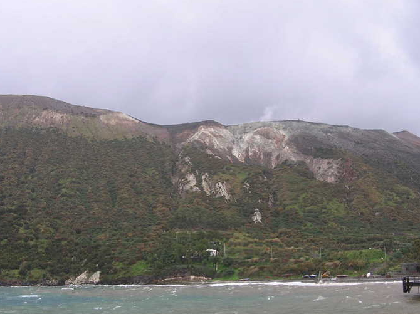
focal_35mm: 43
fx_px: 521
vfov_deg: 33.5
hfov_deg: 43.9
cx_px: 202
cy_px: 185
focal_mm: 6
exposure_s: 1/80.8
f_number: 2.7
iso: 50
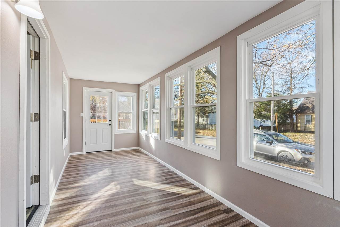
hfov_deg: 93.3
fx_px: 161
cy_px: 114
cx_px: 170
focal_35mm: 17
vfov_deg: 70.5
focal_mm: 17
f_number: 9
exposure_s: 1/125
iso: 800
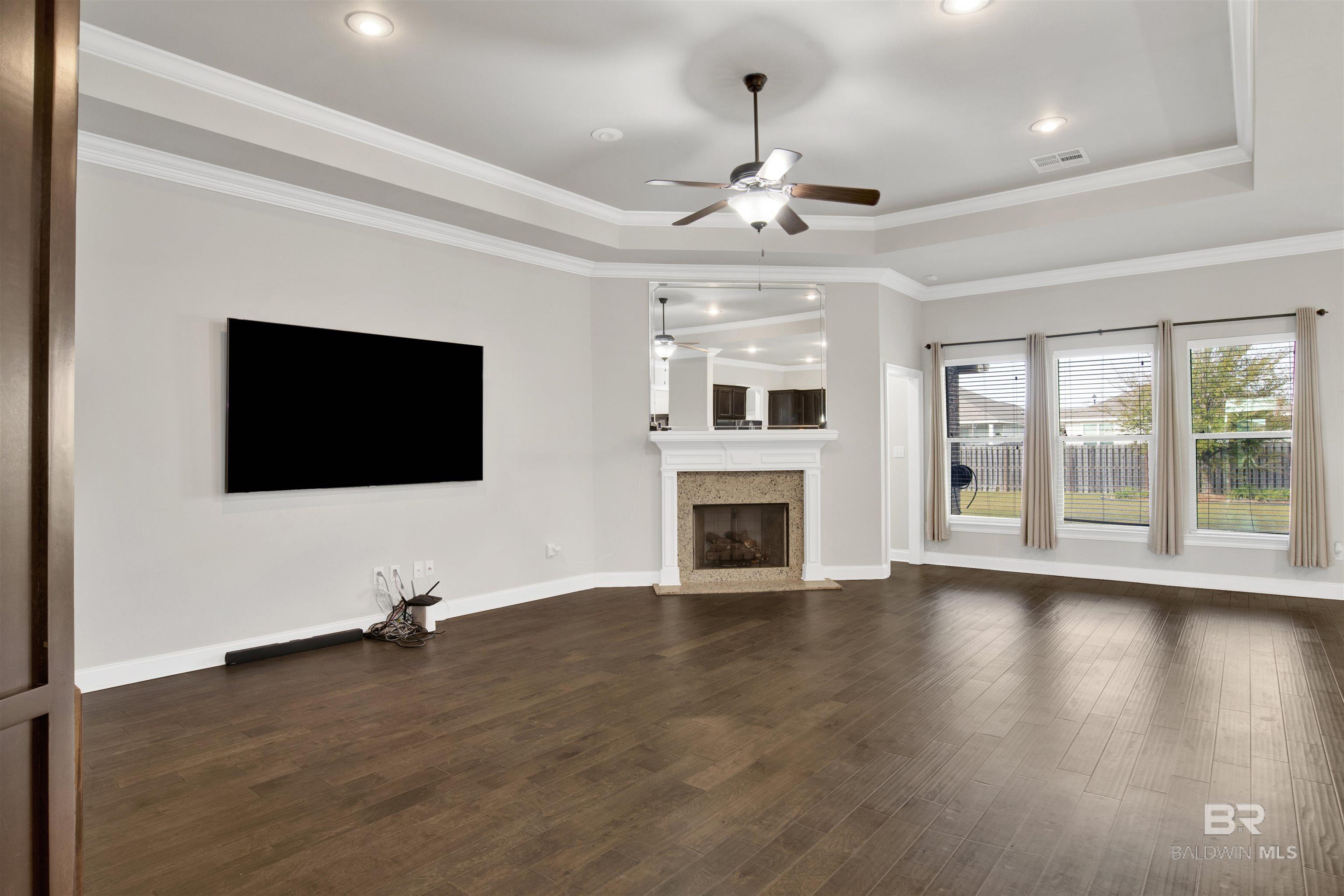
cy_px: 448
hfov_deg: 86.9
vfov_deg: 64.6
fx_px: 709
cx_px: 672
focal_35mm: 19
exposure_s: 1/4
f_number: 11
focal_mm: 19
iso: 200
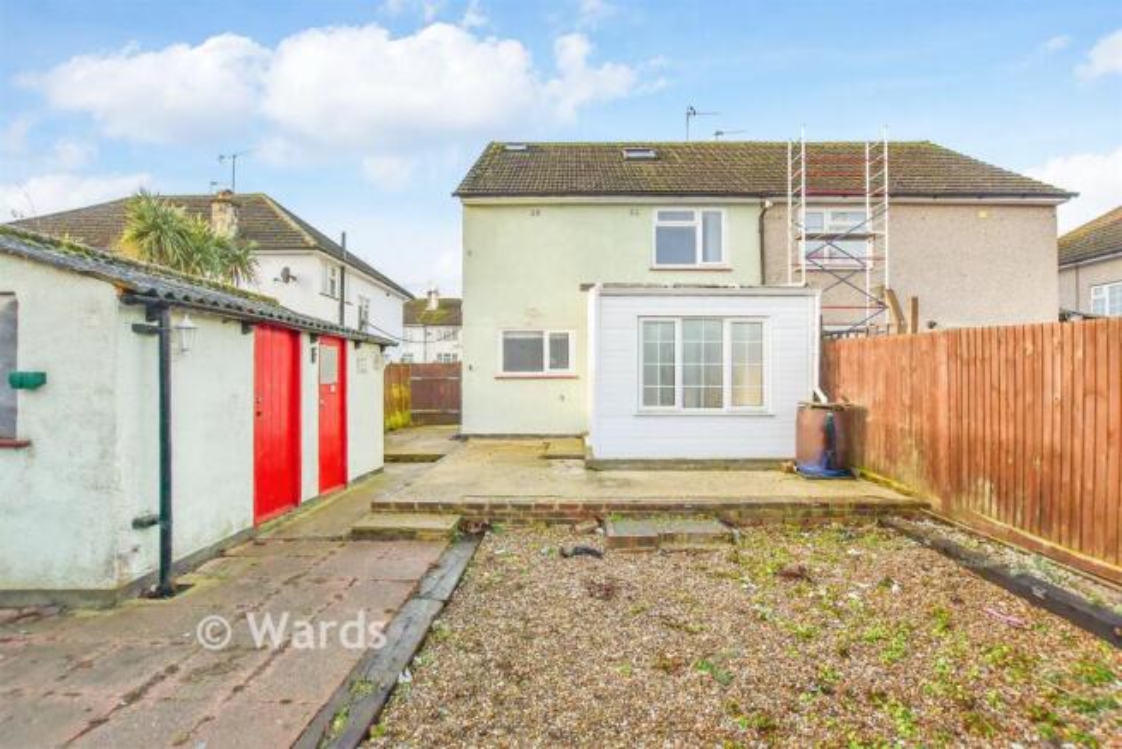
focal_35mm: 15
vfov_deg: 77.4
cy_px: 374
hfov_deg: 100.4
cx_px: 561
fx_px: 468
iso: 320
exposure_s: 1/200
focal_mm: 10
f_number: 8
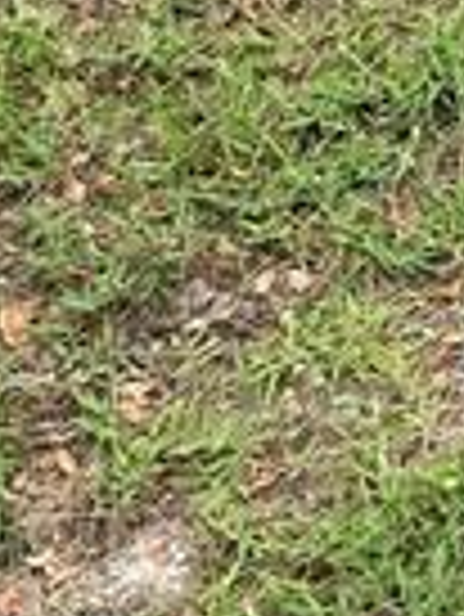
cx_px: 1248
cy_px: -827
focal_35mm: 146
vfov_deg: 11.4
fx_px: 2605
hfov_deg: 8.8
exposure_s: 1/859
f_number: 1.5
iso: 50
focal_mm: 5.7
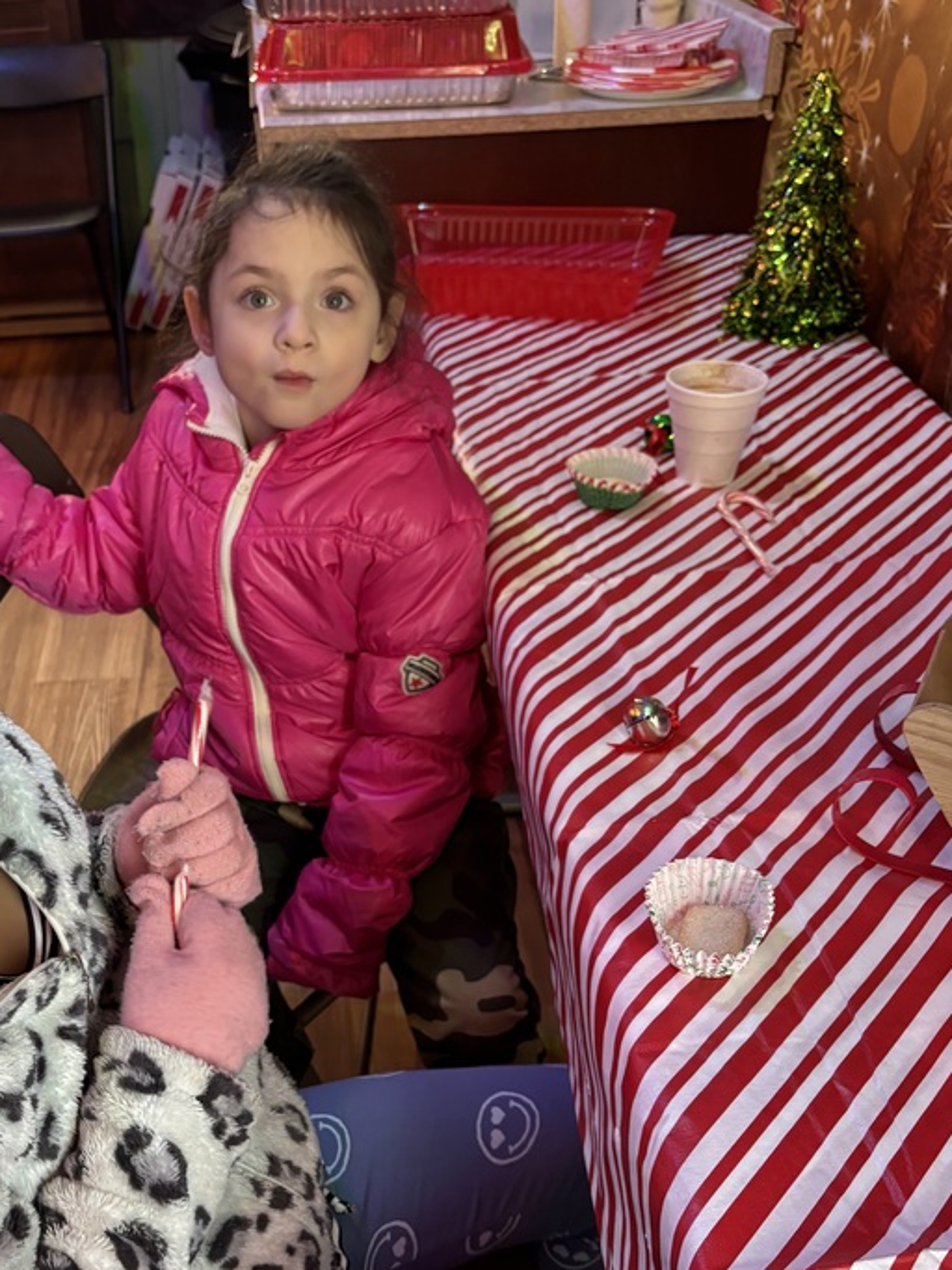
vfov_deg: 47.7
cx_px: 275
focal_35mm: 39
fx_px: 1431
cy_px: 729
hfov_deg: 36.2
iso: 250
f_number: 1.6
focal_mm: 5.96
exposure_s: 1/60
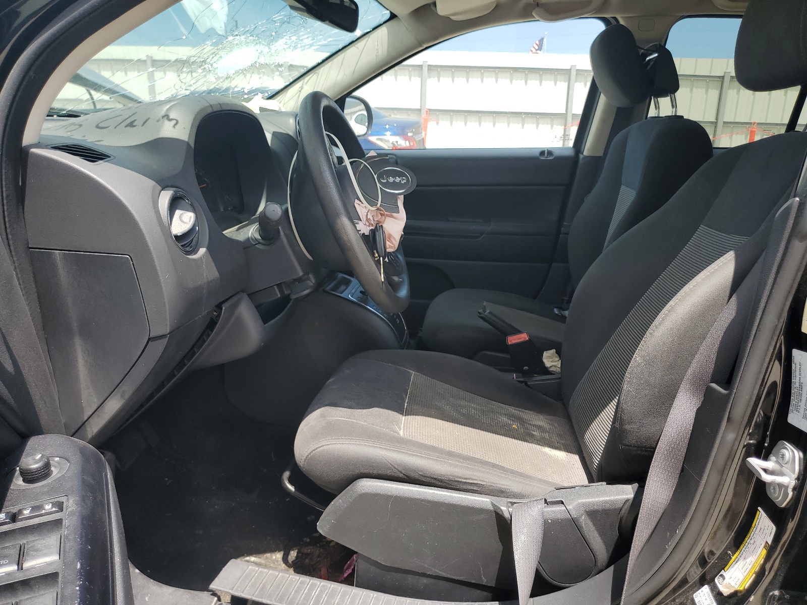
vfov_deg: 53.1
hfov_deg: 67.3
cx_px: 404
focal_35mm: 26
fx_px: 606
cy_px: 302
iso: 50
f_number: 1.5
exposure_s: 1/1000
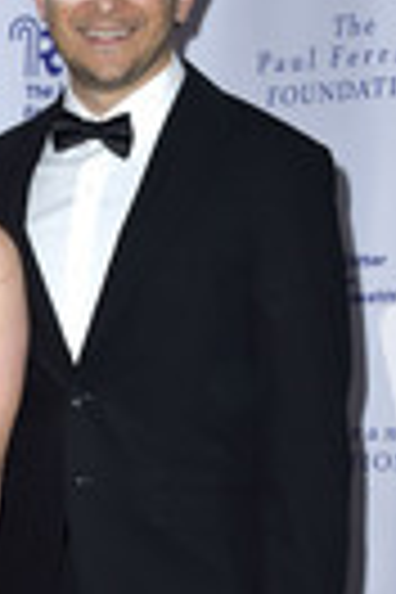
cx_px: -155
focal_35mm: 121
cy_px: 572
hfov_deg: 11.0
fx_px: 1996
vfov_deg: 16.6
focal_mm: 40
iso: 400
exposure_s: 1/250
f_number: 6.3
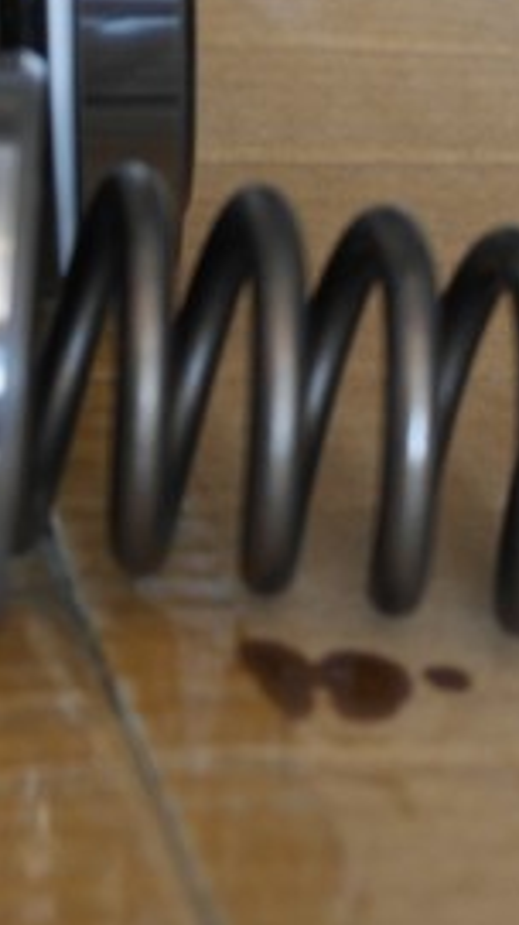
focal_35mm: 133
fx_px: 3261
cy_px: 148
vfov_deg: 16.0
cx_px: -7
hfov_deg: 9.0
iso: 400
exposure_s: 1/30
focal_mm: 28
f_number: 4
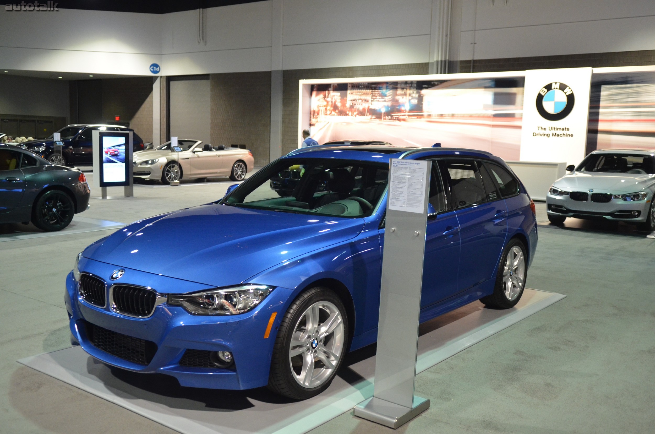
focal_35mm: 36
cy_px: 217
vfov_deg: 36.7
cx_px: 328
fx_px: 654
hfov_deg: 53.2
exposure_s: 1/30
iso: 1600
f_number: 2.8
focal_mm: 24
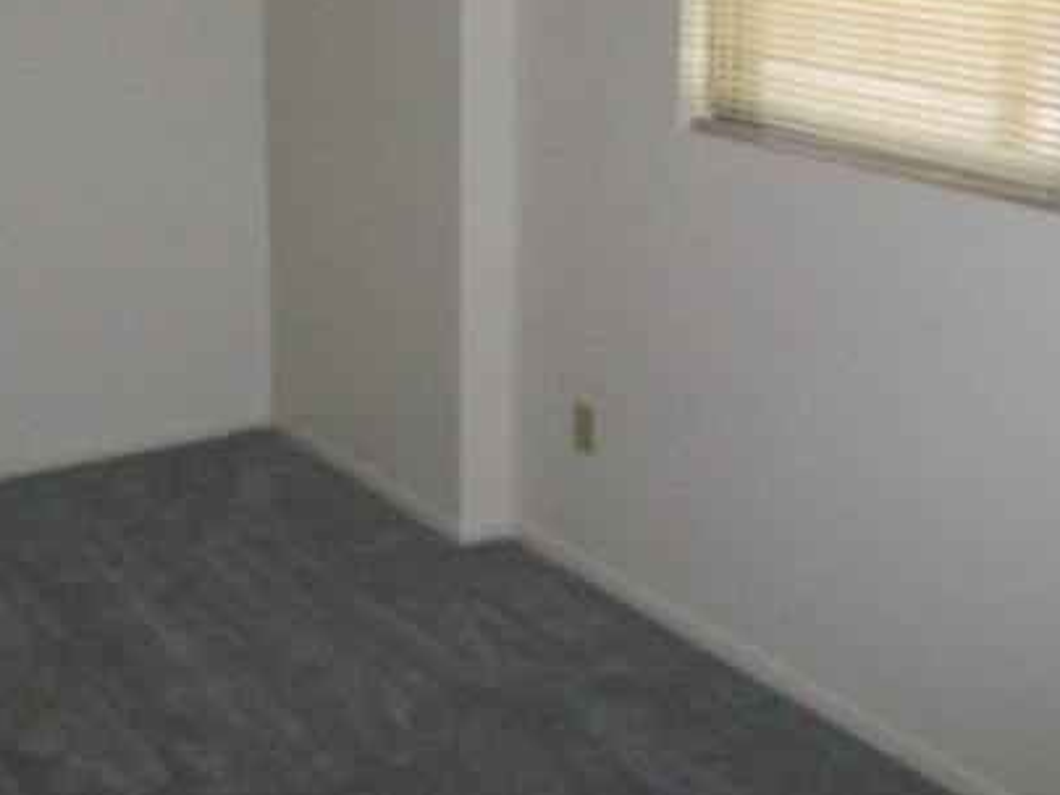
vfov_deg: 25.4
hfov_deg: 33.7
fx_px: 1745
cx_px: 438
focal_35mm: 57
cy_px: 226
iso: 400
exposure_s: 1/128
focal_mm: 6
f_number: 2.7
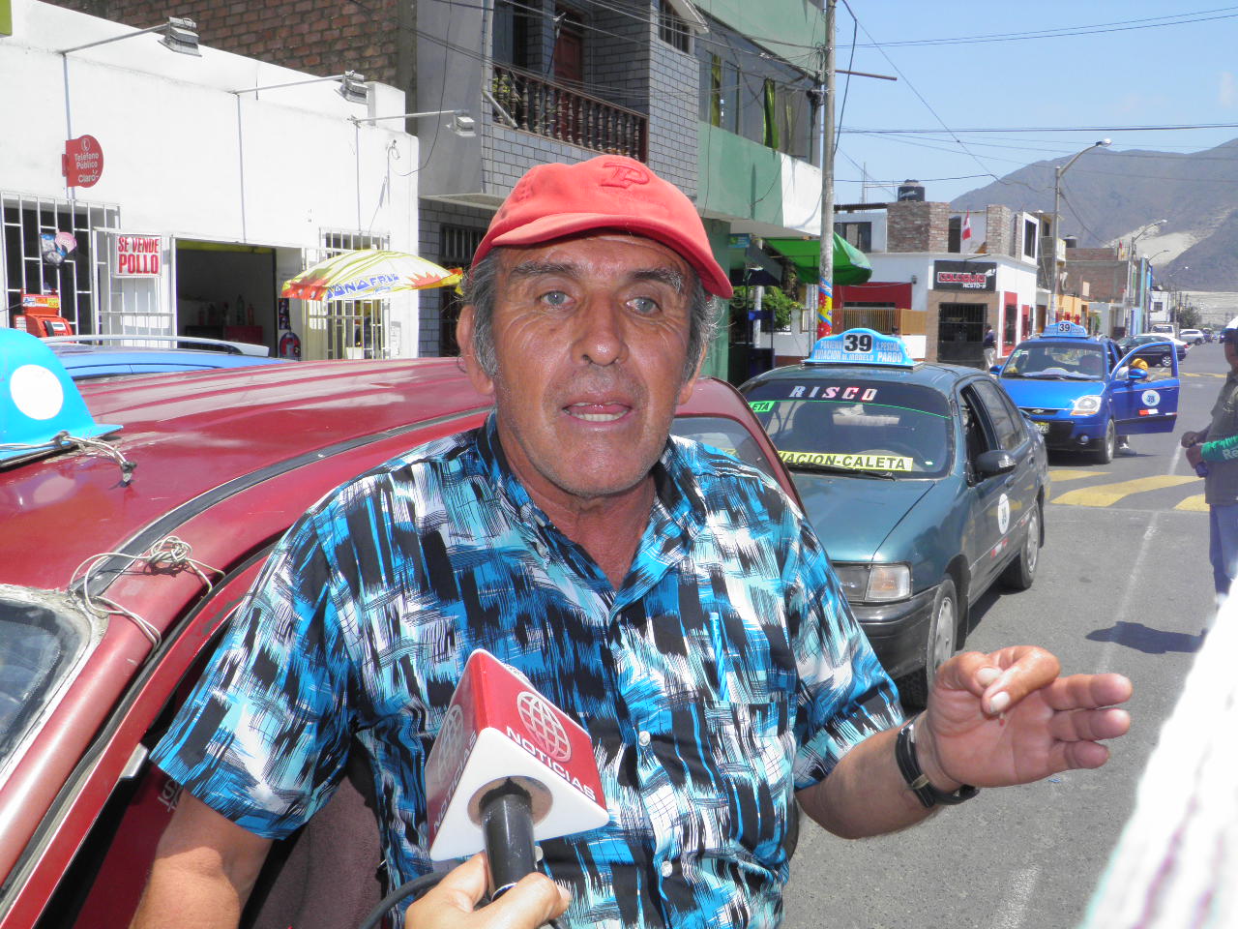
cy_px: 464
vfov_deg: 46.8
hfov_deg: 60.0
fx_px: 1073
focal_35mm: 30
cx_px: 619
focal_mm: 5.5
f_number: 5.9
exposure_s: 1/250
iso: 50
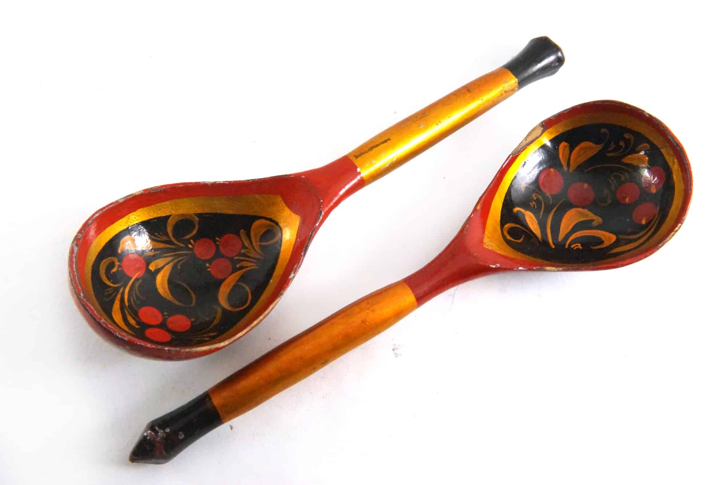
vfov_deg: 38.3
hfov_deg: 55.1
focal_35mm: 34
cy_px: 242
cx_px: 364
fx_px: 697
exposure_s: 1/30
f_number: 14
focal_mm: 23
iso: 3200
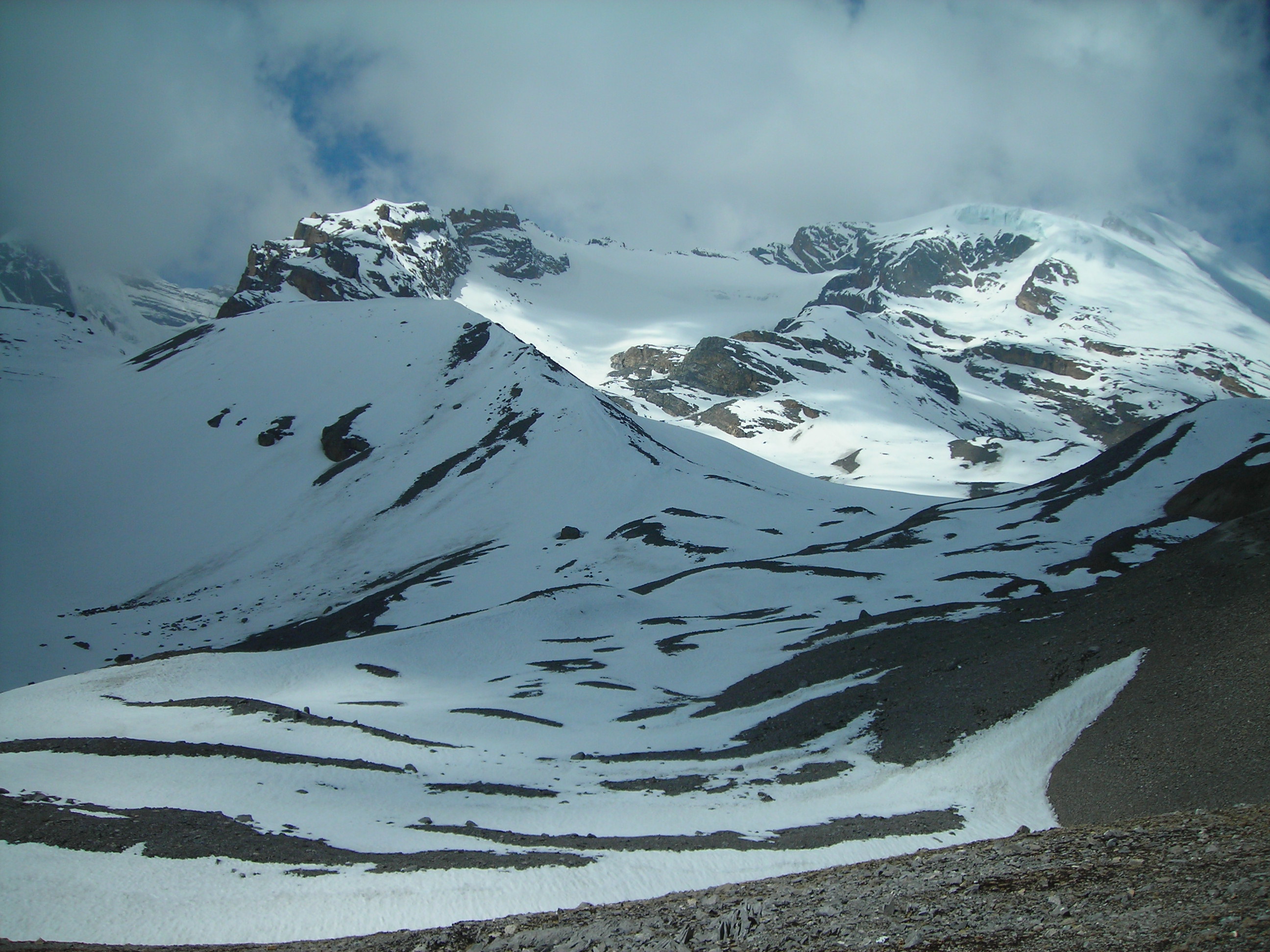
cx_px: 635
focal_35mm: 38
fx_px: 1394
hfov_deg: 49.0
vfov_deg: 37.7
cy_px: 476
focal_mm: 6.3
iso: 50
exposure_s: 1/457
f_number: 6.4
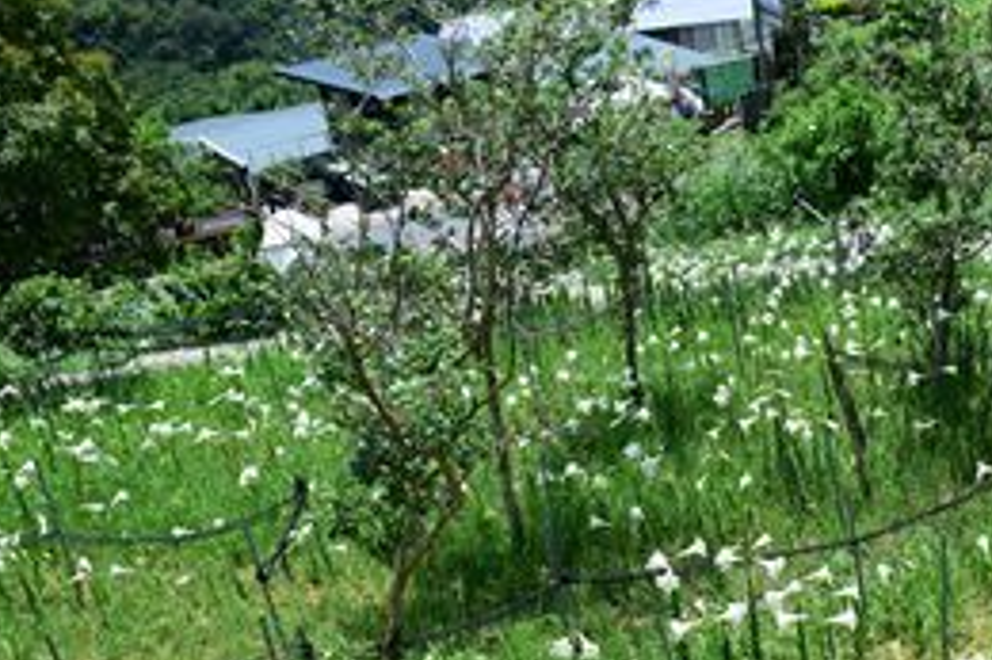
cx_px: 832
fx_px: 1432
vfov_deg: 25.5
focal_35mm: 52
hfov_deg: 36.5
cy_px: 534
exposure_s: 1/500
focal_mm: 18
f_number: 5.6
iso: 100
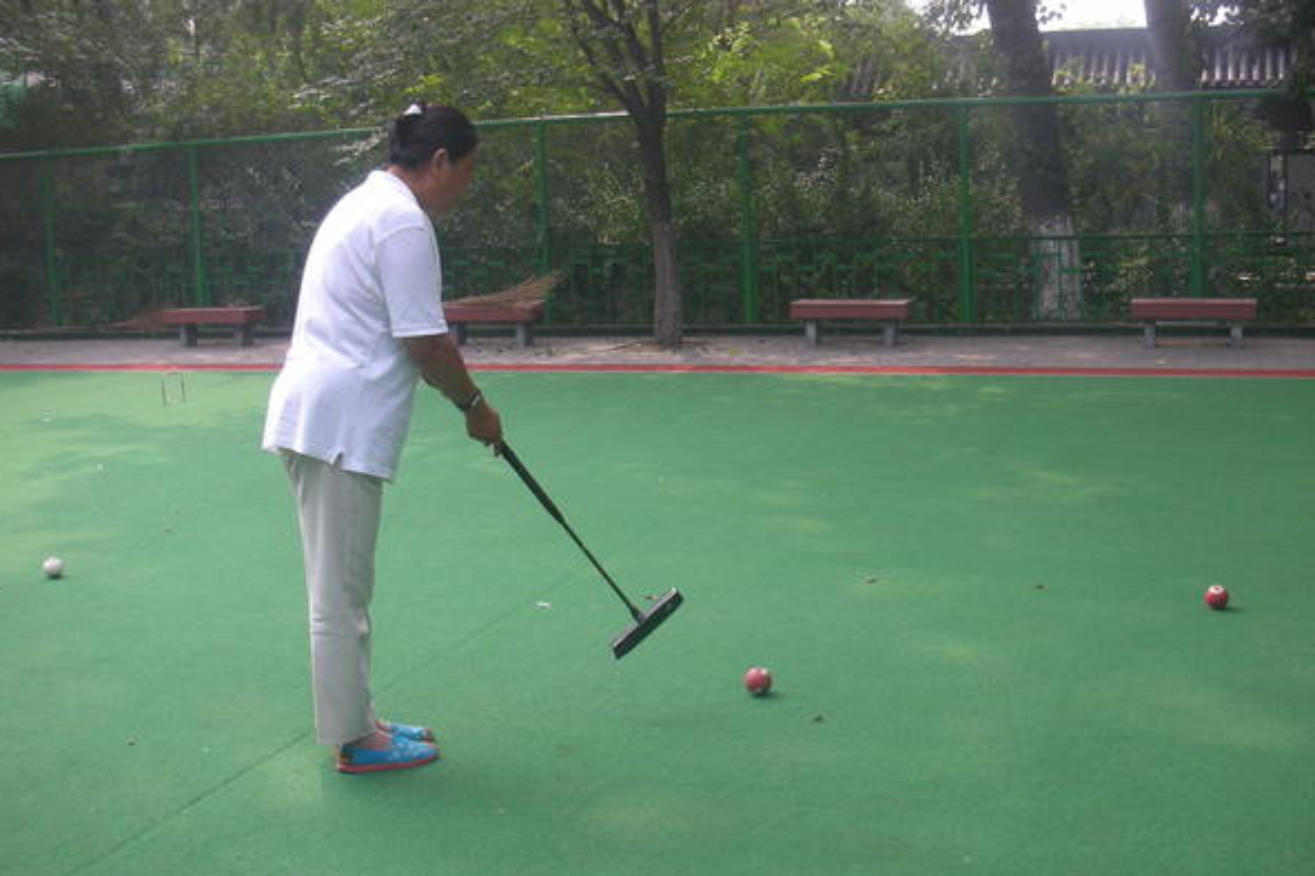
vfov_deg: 31.2
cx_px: 654
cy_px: 458
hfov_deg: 45.4
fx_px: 1570
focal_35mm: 43
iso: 50
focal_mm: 5.8
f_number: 2.8
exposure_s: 1/212
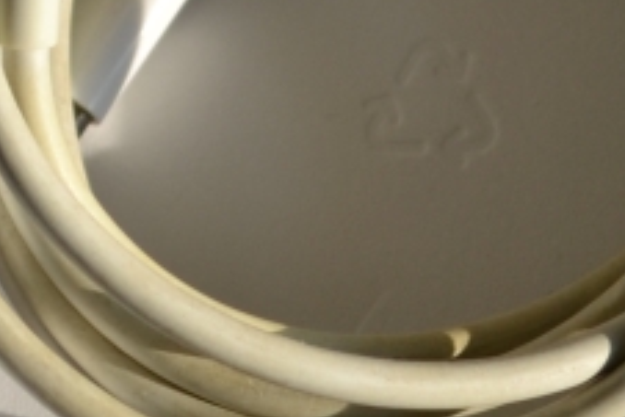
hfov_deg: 4.4
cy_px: -385
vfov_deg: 2.9
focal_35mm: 467
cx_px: 371
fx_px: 8113
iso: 100
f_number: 5.6
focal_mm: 44
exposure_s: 1/125
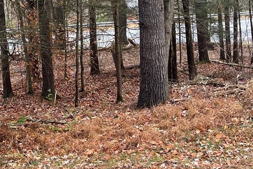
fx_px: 598
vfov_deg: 15.8
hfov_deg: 23.4
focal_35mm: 85
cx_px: 34
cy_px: 4
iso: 40
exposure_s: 1/121
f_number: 1.6
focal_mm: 5.1
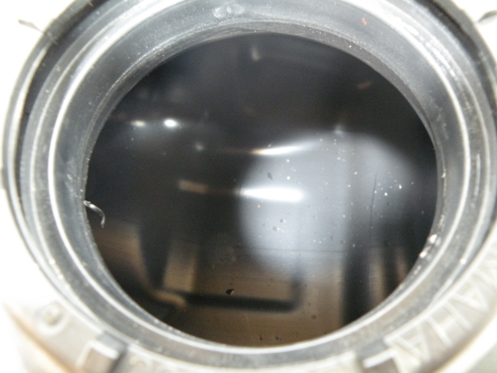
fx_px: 388
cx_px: 248
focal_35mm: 27
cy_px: 186
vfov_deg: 51.4
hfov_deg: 65.3
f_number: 2.8
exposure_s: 1/9.6
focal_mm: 4.7
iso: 400
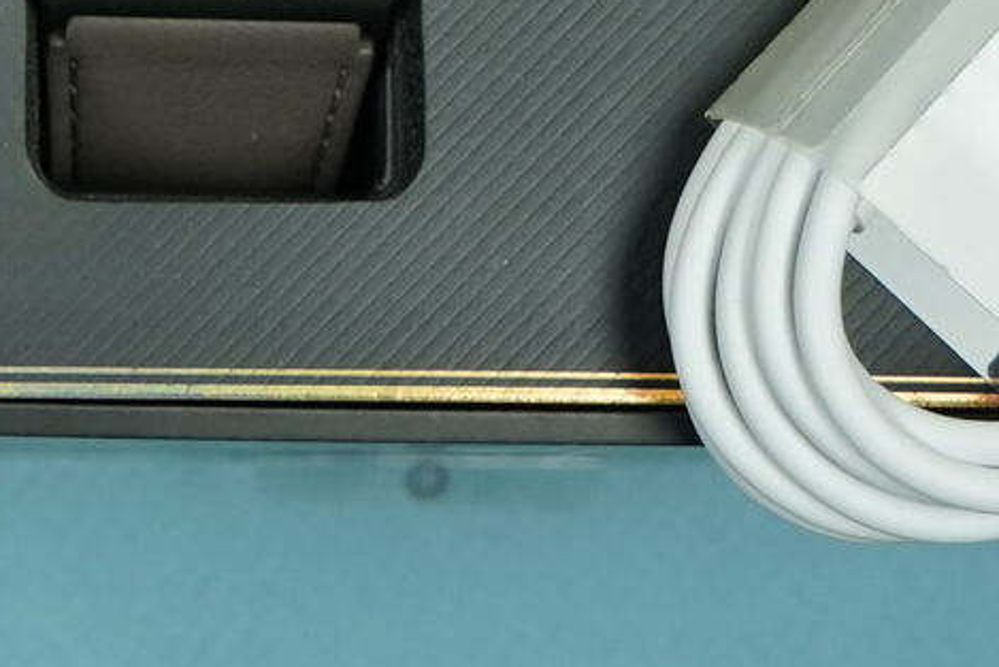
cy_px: -249
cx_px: -262
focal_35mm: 172
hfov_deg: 11.7
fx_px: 4774
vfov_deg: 7.9
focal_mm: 42
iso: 1600
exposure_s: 1/160
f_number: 7.1
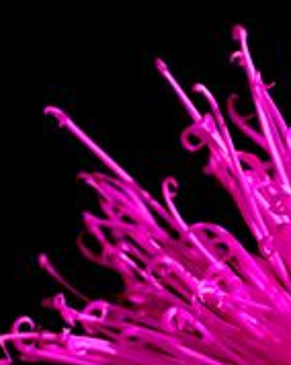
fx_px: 2395
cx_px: 469
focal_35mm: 222
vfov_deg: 8.6
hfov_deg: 6.8
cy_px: 502
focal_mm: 35
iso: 100
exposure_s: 1/500
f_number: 5.6
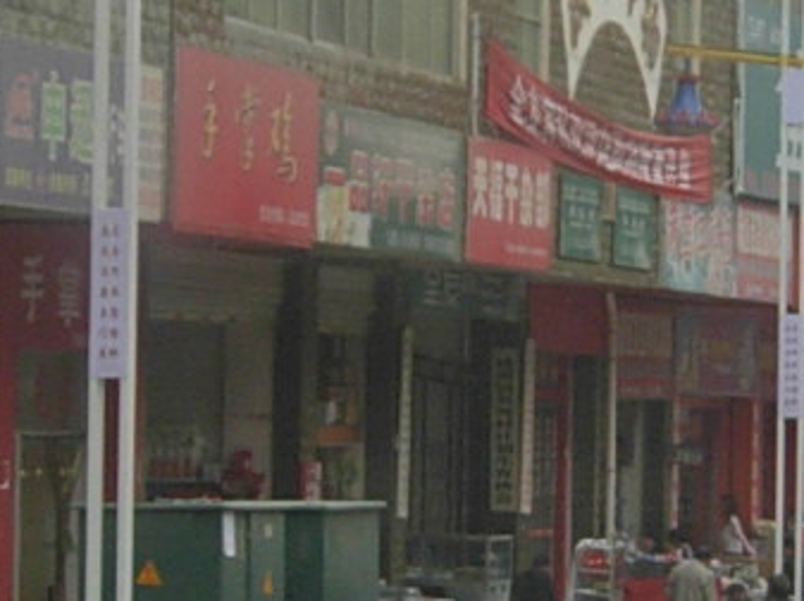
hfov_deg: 9.0
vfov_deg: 6.8
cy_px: 396
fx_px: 5081
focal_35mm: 219
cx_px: 730
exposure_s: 1/264
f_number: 2.7
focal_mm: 7.5
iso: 50
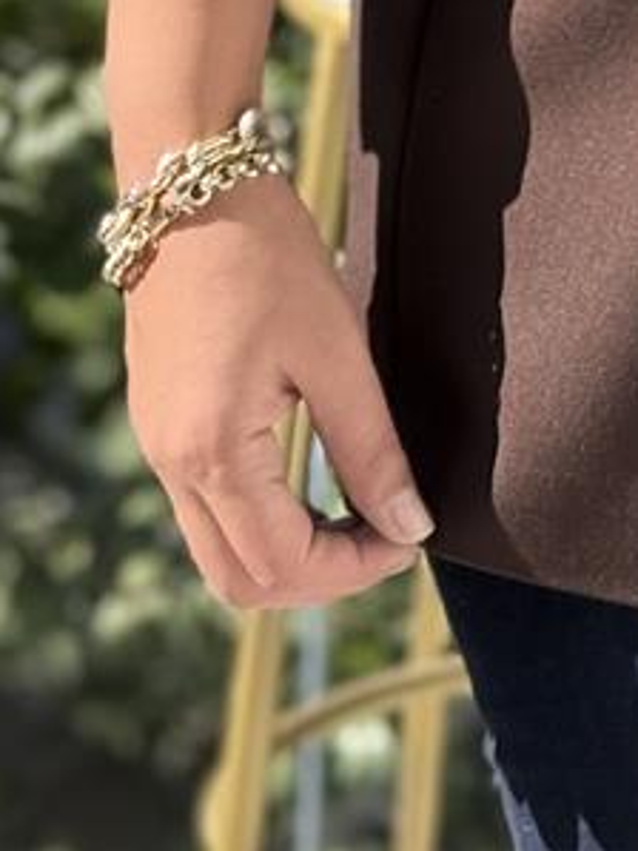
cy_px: -841
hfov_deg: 6.8
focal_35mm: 214
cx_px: 1005
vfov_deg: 8.7
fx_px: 5263
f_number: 1.78
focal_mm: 6.76
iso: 100
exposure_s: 1/669
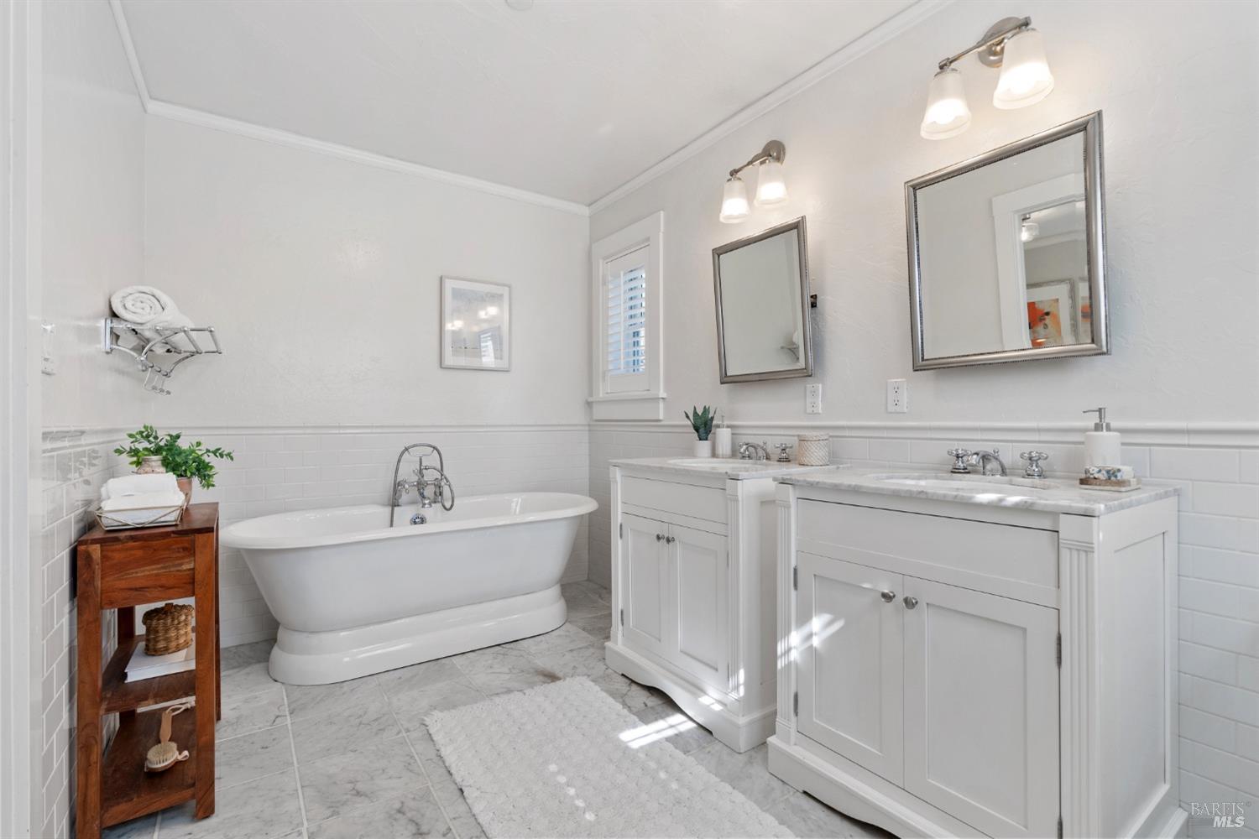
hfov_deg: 96.7
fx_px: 560
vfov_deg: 73.7
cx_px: 630
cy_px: 420
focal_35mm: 16
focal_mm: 16
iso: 400
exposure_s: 1/8
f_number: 8
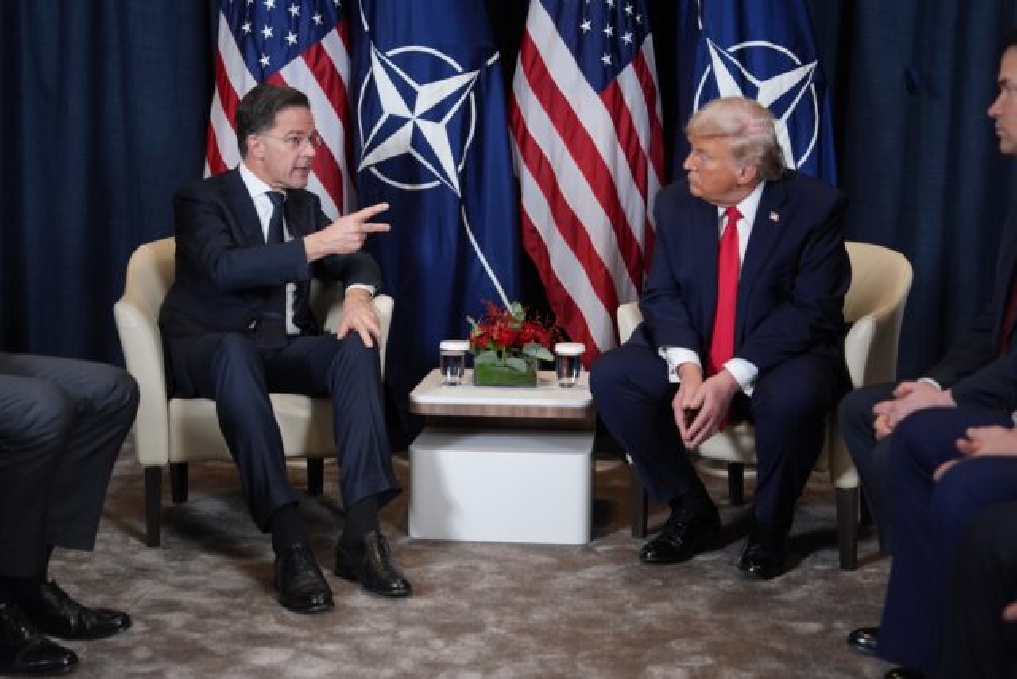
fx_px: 1413
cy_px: 340
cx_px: 508
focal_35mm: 50
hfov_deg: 39.6
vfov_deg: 27.0
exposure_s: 1/250
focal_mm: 50
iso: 1250
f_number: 2.8
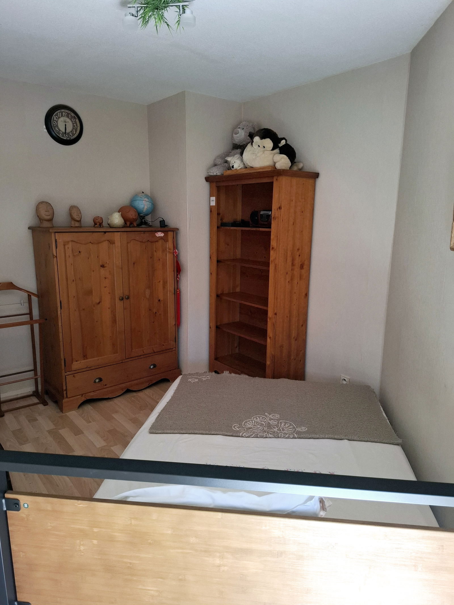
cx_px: 227
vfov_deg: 73.9
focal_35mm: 23
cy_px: 302
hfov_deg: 58.9
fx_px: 402
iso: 125
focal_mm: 5.54
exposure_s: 1/120
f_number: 1.8
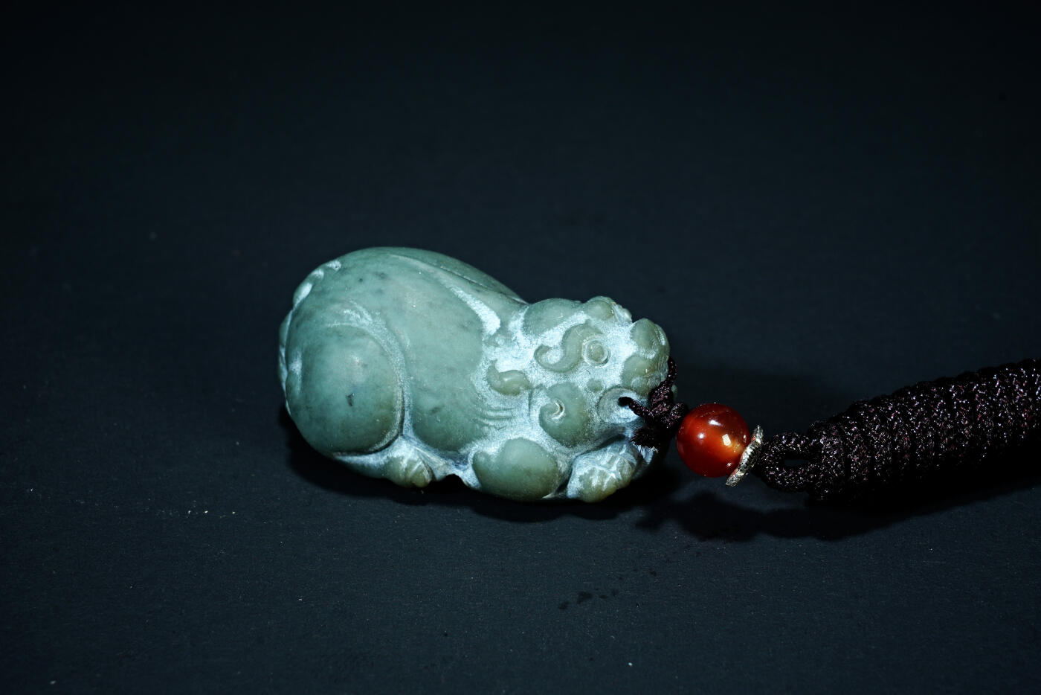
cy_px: 348
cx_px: 520
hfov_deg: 13.1
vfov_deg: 8.7
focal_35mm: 157
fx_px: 4541
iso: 100
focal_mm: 105
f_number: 18
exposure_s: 1/160
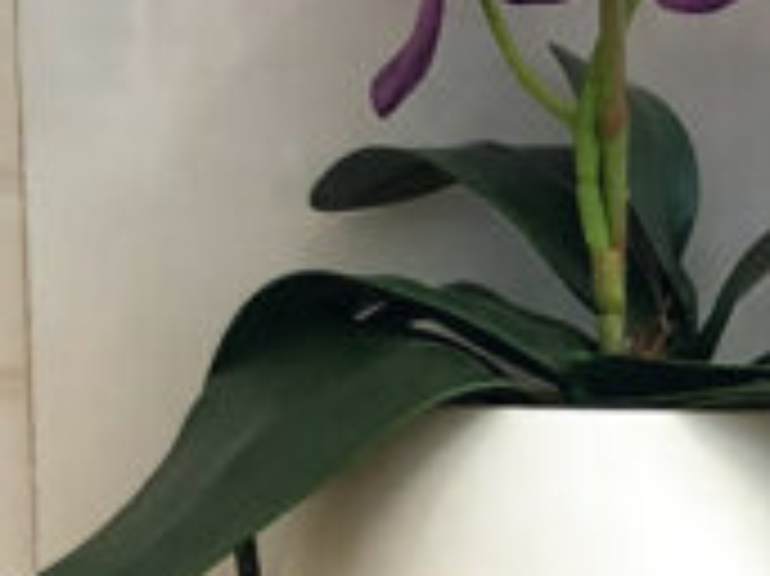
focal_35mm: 126
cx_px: 594
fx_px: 2801
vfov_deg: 11.6
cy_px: -45
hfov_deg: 15.6
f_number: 1.8
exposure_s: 1/20
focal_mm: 3.99
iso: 40
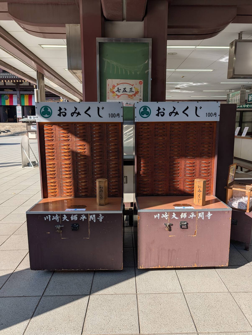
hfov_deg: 56.9
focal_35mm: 24
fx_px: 232
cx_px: 126
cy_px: 168
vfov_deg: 71.5
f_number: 1.68
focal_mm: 6.9
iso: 22
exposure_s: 1/4926
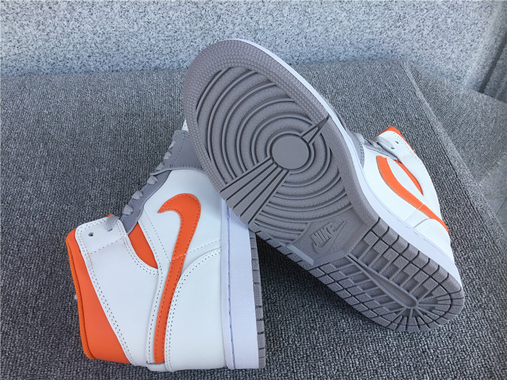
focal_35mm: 31
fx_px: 454
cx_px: 254
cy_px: 190
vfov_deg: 45.4
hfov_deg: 58.4
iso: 25
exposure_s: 1/293
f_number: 2.4
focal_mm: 3.3
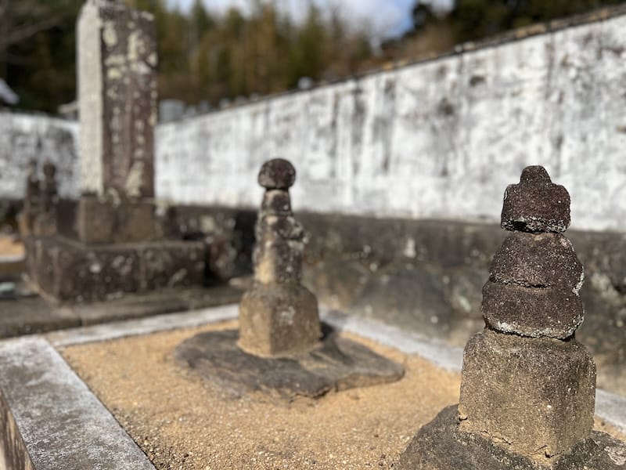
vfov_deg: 53.1
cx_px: 313
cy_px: 235
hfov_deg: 67.3
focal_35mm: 26
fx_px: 470
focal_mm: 5.7
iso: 50
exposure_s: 1/2404
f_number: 1.5
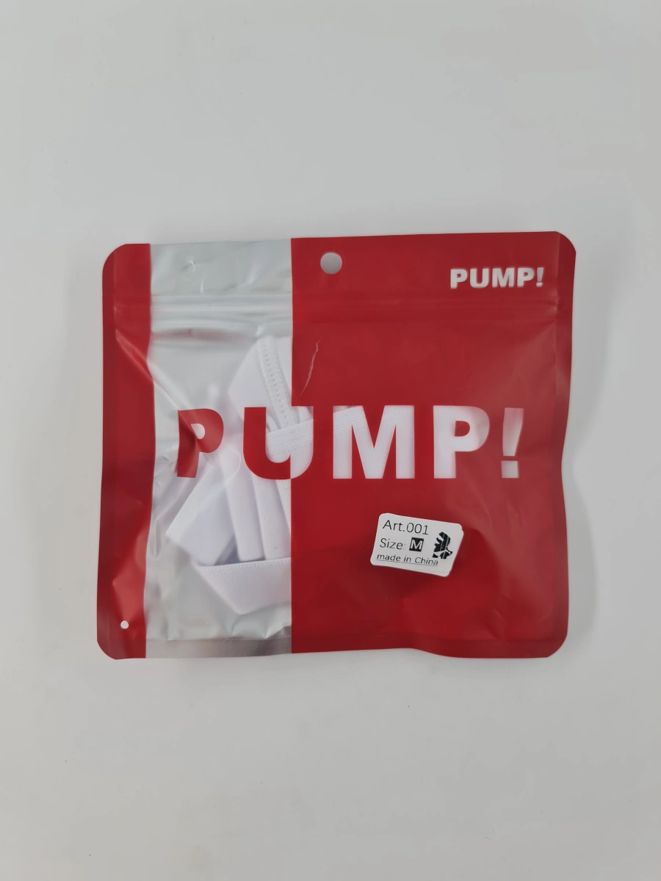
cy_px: 440
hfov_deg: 54.9
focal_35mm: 25
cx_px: 330
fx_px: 637
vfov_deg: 69.4
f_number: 1.8
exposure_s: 1/154
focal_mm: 7
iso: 50
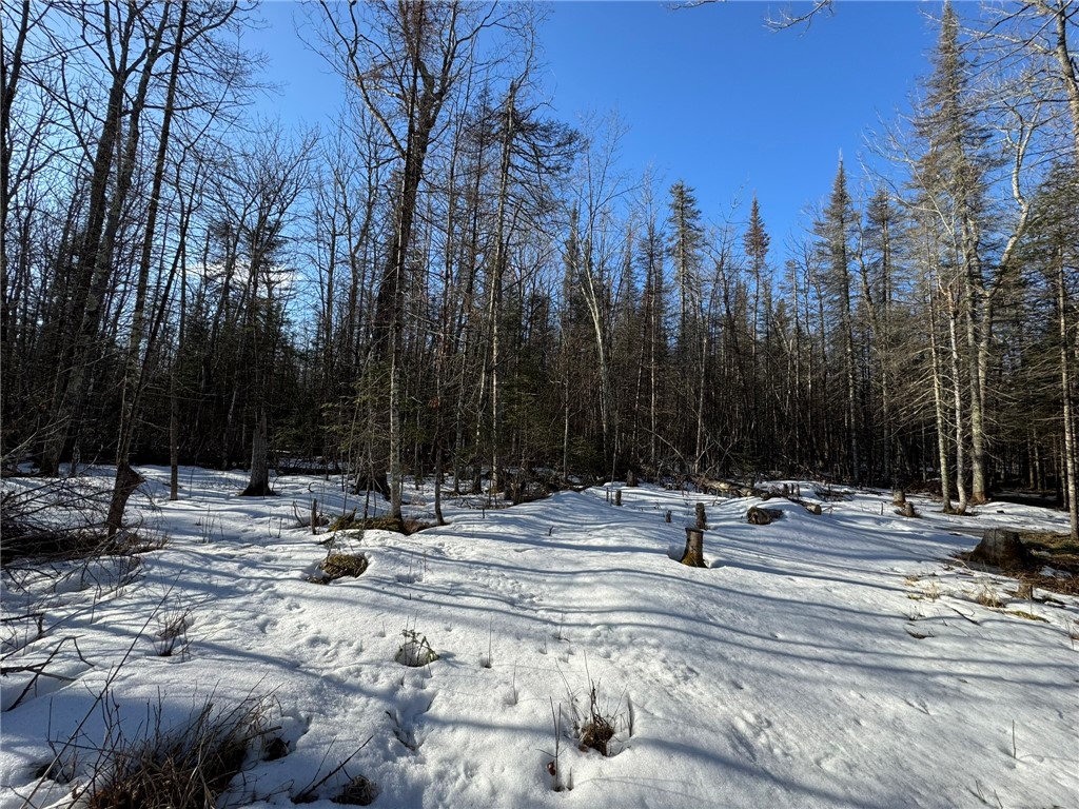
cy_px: 404
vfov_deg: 85.7
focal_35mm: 14
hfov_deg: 102.1
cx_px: 540
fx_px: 436
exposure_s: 1/700
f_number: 2.2
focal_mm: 2.22
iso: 50
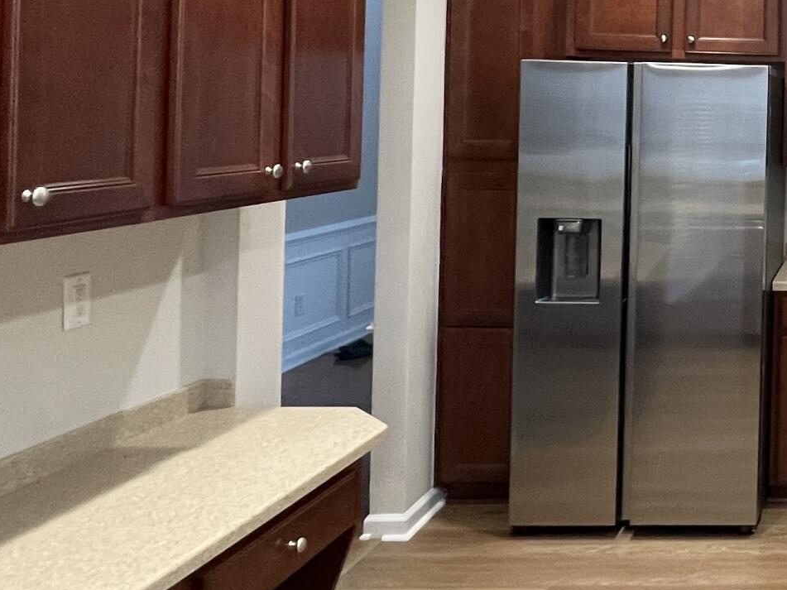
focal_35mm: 41
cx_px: 947
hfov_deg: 35.7
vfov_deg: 34.0
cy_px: 108
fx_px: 932
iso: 400
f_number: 1.8
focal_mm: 1.57
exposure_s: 1/60
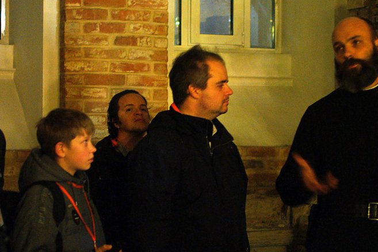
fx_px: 858
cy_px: 125
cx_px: 184
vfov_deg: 16.7
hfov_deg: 24.8
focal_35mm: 82
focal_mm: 35
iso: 800
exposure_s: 1/15
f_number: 2
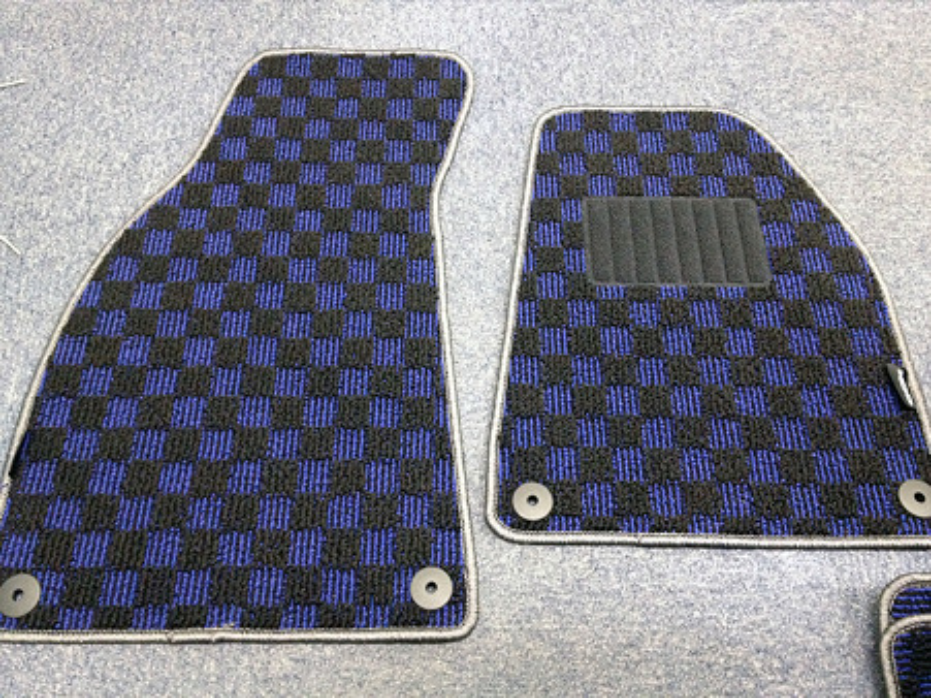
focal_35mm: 35
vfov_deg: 40.7
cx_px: 466
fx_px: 941
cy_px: 349
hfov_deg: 52.6
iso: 400
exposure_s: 1/17
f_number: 2.4
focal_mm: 4.28
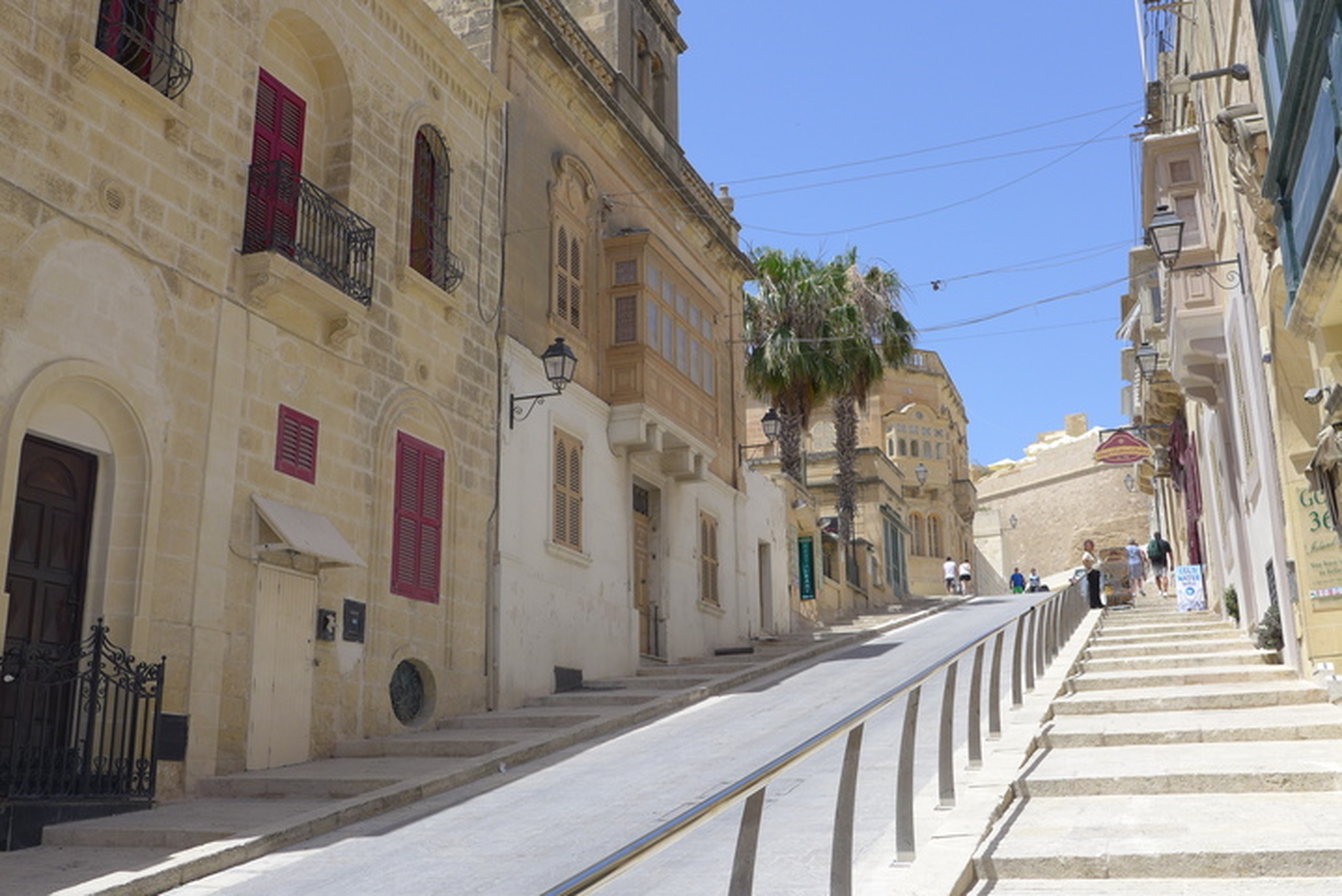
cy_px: 448
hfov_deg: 54.4
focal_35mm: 35
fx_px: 1305
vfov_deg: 37.9
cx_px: 671
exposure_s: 1/2000
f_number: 2.8
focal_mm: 6.9
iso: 80
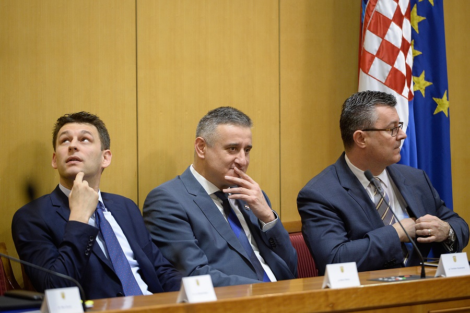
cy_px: 156
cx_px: 235
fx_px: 2611
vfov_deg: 6.9
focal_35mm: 200
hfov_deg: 10.3
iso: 2000
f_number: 3.2
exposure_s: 1/200
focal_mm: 200
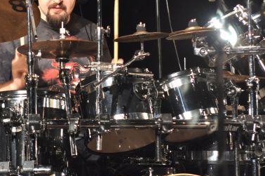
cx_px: 76
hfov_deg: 4.7
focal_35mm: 437
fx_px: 3213
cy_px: 55
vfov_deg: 3.1
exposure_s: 1/60
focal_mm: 200
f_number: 3.5
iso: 800
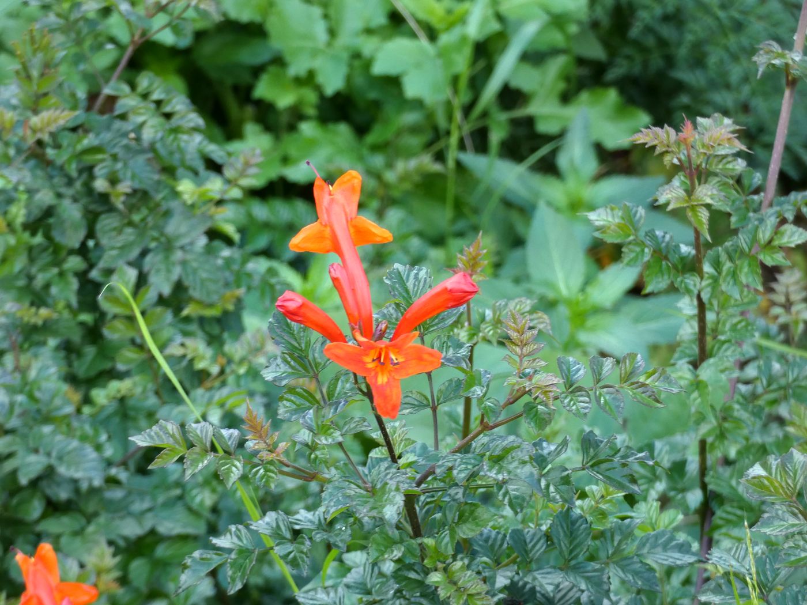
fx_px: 4663
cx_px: 404
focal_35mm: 200
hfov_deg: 9.9
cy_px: 302
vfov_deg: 7.4
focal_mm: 35.8
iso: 160
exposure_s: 1/80
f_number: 5.5
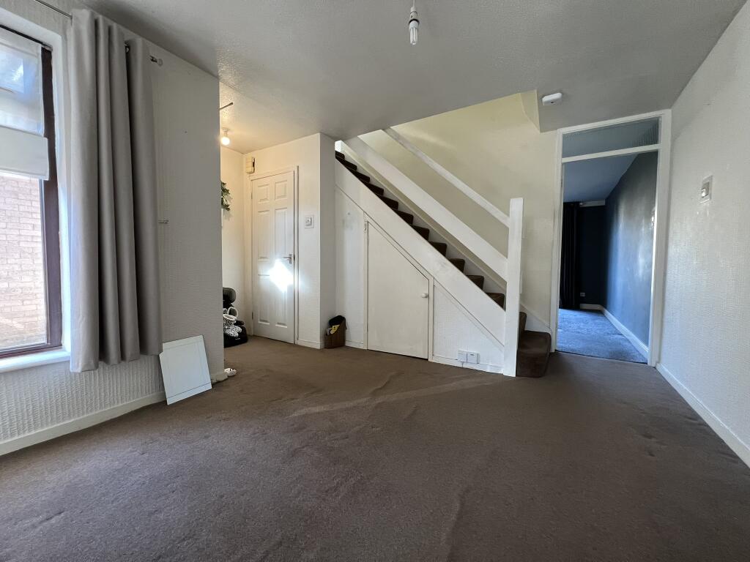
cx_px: 375
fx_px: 282
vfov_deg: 89.9
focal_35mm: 13
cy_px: 281
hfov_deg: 106.2
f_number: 1.8
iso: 200
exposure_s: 1/99
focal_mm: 1.57
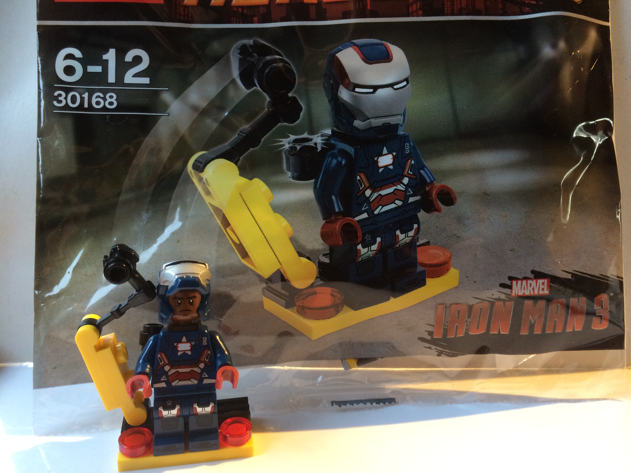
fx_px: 547
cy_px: 236
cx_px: 316
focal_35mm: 30
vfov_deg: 46.8
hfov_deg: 60.0
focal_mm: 4.12
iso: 64
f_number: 2.2
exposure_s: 1/30
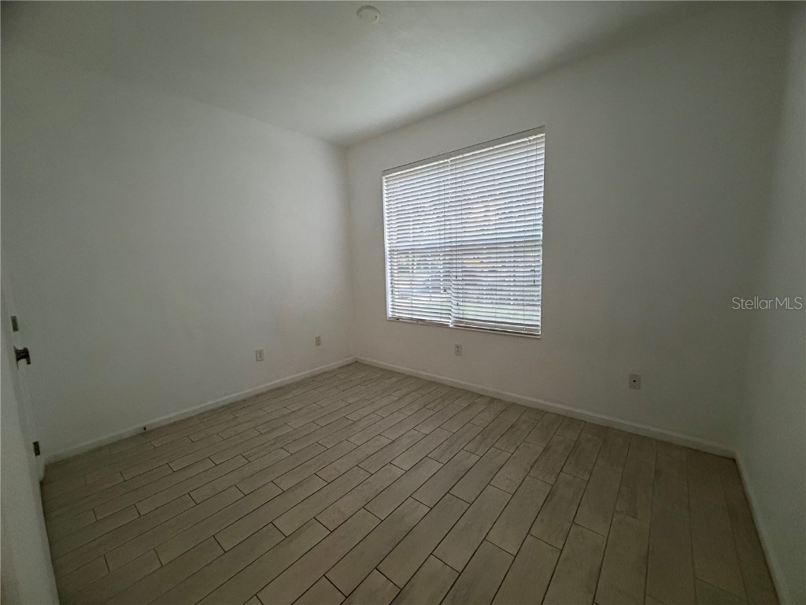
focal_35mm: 14
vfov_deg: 85.7
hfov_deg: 102.1
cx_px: 403
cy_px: 302
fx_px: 326
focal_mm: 2.22
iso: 640
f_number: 2.2
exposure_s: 1/60
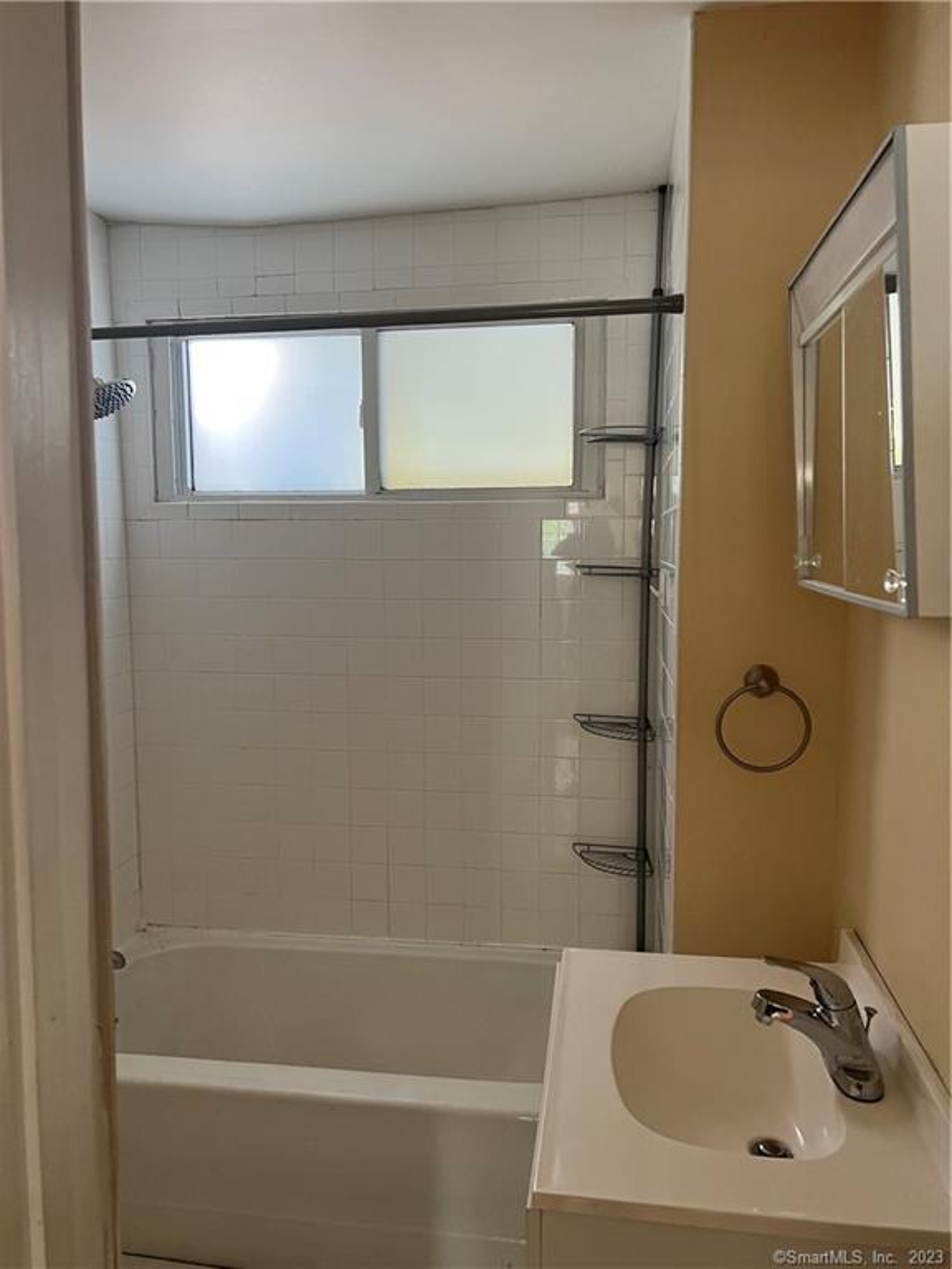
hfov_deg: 53.1
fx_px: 953
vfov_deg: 67.3
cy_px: 634
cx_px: 476
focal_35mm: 26
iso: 125
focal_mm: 5.7
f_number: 1.5
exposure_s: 1/61
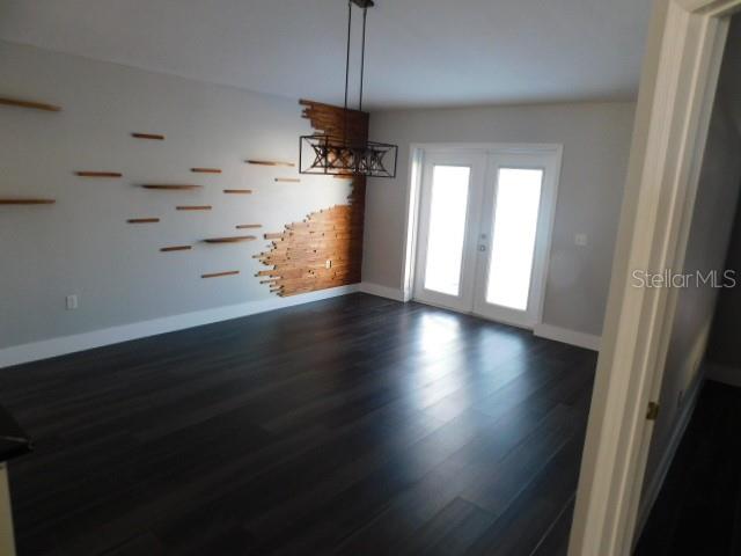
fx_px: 492
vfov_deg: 58.9
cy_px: 278
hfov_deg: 73.9
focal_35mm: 23
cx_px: 370
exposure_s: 1/30
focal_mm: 4
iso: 250
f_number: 3
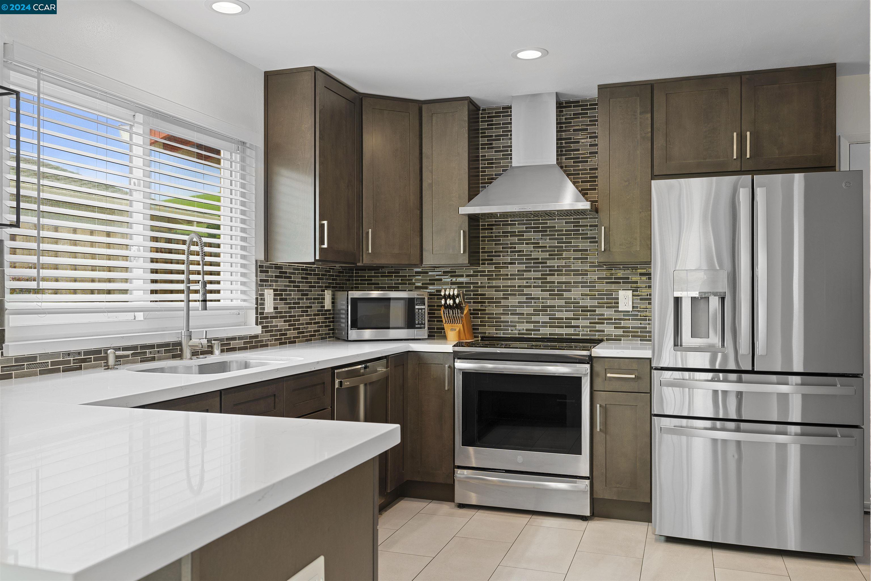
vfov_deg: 43.6
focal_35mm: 30
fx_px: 726
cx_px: 436
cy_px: 290
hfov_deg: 61.9
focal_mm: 30
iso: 100
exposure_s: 1/5
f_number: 5.6
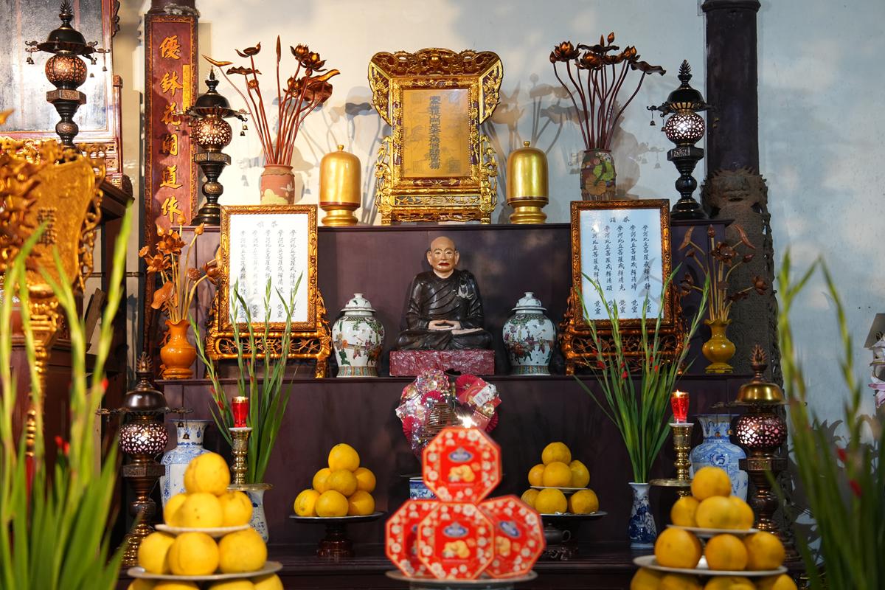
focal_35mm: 64
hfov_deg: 31.4
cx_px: 442
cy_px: 295
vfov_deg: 21.2
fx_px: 1573
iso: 2000
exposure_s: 1/50
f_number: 2.8
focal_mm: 64
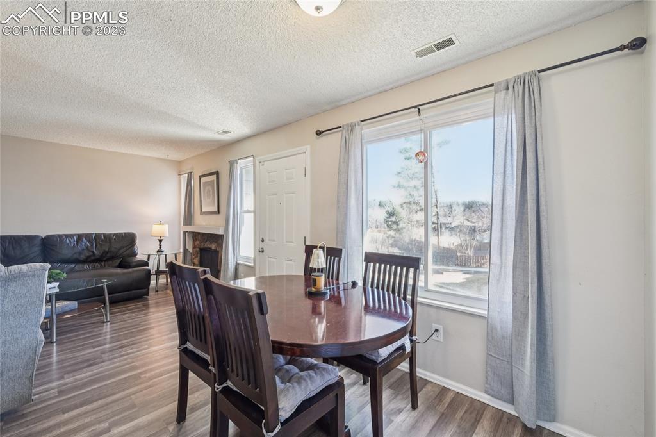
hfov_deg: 100.4
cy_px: 218
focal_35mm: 15
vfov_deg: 77.3
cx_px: 328
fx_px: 273
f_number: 8
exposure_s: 1/4
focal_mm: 10
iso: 800
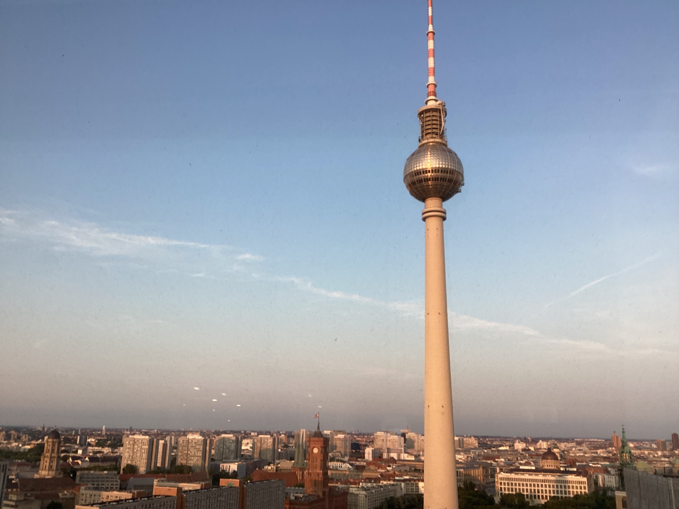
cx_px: 340
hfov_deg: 58.4
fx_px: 608
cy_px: 254
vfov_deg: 45.4
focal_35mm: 31
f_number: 2.4
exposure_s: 1/135
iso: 25
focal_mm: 3.3
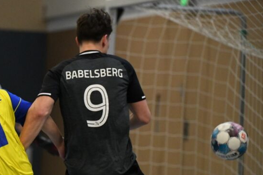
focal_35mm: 234
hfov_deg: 8.8
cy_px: 138
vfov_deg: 5.9
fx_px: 1708
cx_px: 18
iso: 8000
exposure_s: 1/1600
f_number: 2.8
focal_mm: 125
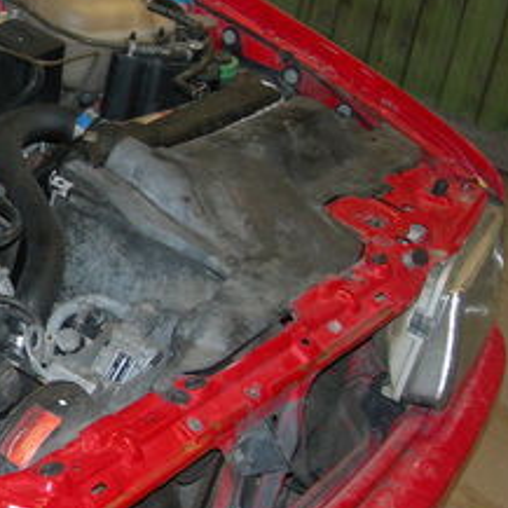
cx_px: -208
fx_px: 1644
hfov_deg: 16.3
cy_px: 225
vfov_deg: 17.6
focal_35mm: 99
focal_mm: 7.8
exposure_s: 1/60.1
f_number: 2.8
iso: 124
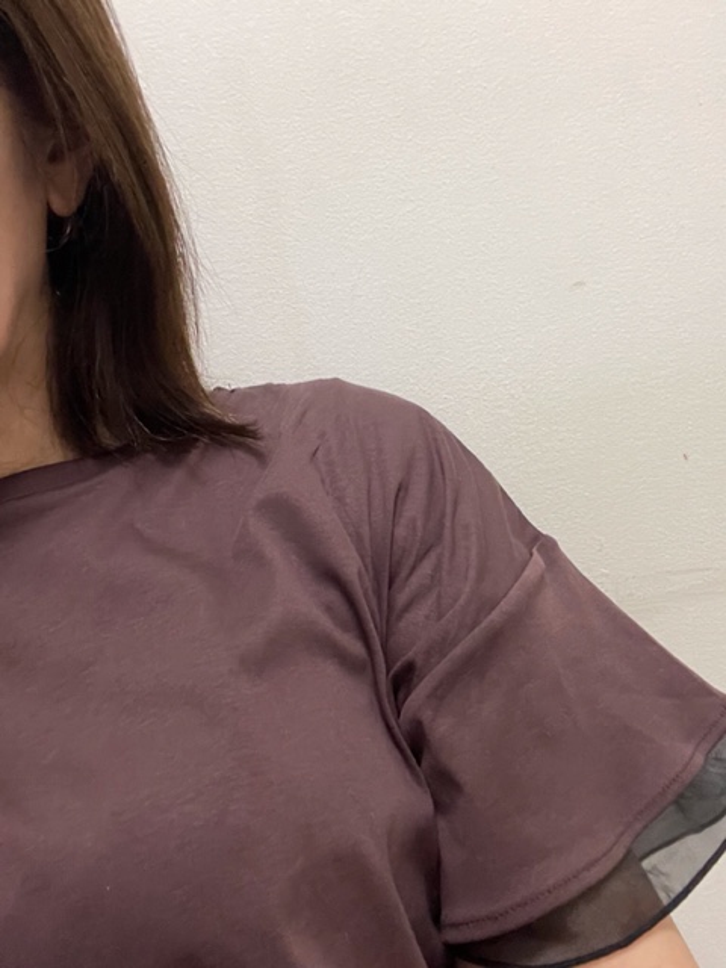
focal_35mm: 30
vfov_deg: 60.0
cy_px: 484
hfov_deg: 46.8
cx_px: 363
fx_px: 839
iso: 400
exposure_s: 1/25
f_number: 2.2
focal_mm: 2.71
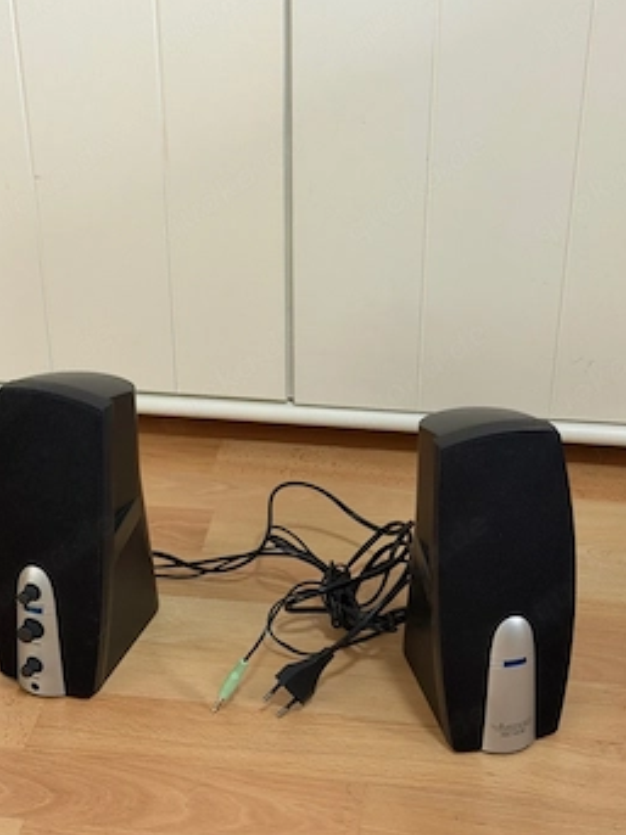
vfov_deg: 34.4
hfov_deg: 26.1
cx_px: 283
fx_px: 1351
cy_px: 404
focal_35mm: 56
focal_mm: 6.76
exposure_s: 1/40
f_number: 1.78
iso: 320
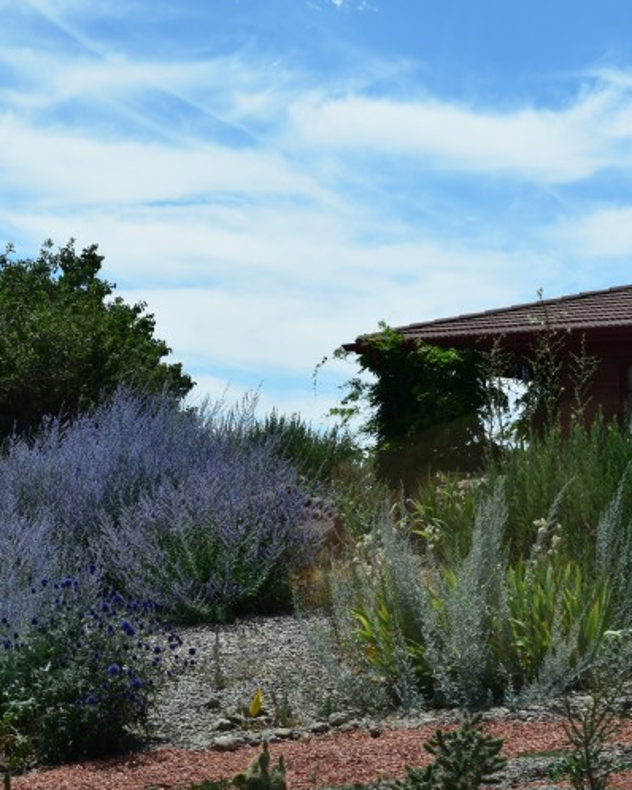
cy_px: 426
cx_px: -105
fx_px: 2033
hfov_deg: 17.0
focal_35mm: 87
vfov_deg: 22.0
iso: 400
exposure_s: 1/400
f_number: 11
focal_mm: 30
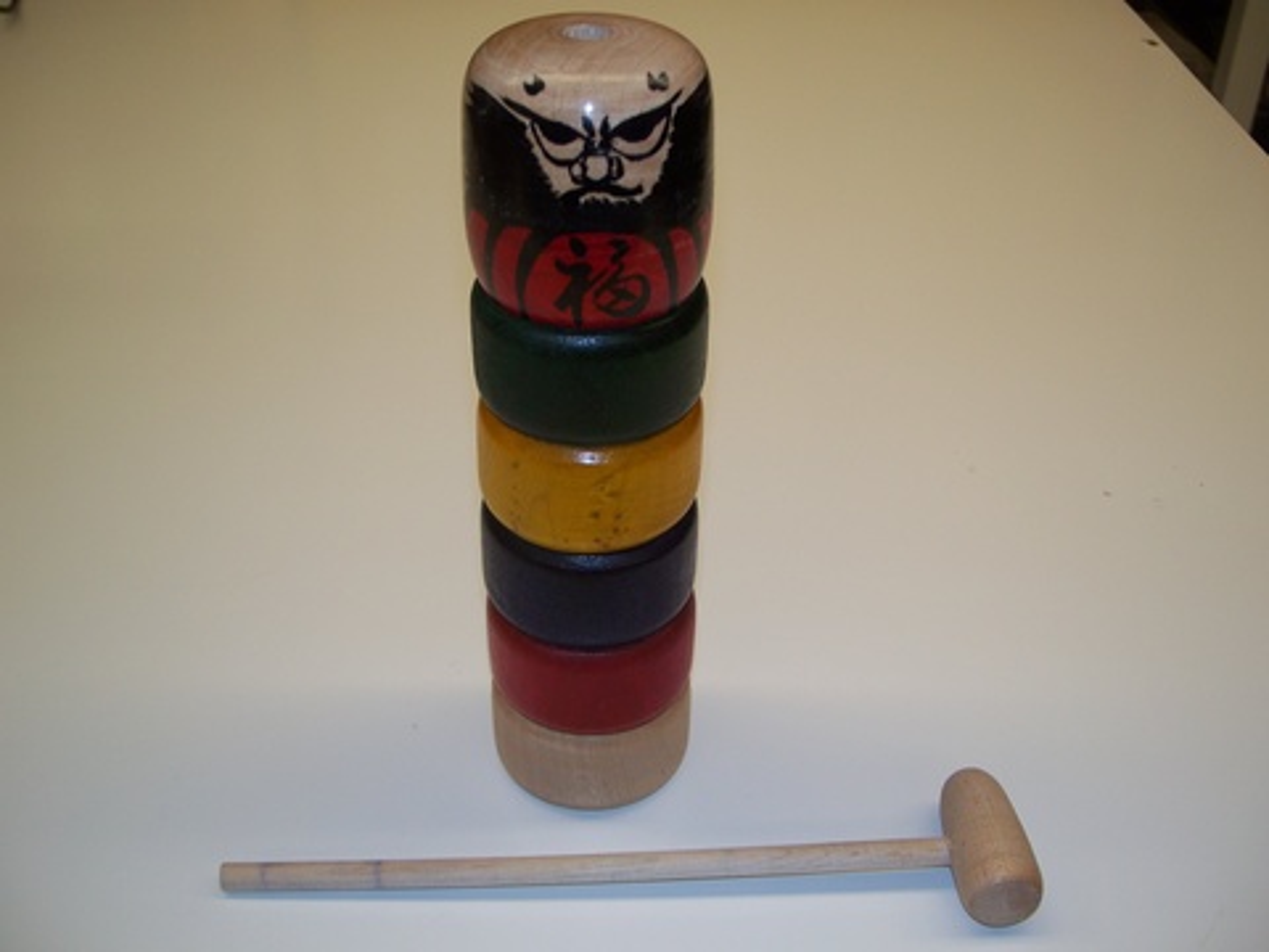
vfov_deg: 38.7
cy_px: 476
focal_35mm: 37
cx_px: 634
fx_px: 1356
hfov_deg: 50.1
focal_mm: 7.8
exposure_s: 1/60
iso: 80
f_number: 2.8
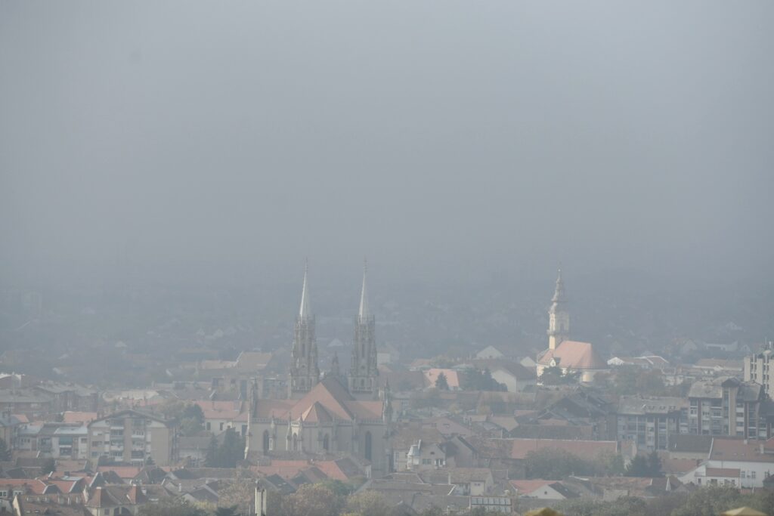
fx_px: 4300
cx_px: 387
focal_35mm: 200
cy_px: 258
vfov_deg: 6.9
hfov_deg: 10.3
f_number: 4.5
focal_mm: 200
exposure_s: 1/5000
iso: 400
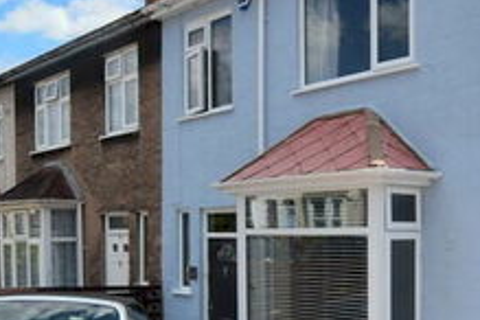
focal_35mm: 48
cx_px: 300
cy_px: 242
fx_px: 640
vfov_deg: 27.7
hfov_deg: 40.8
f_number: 7.1
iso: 100
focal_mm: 10
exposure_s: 1/200
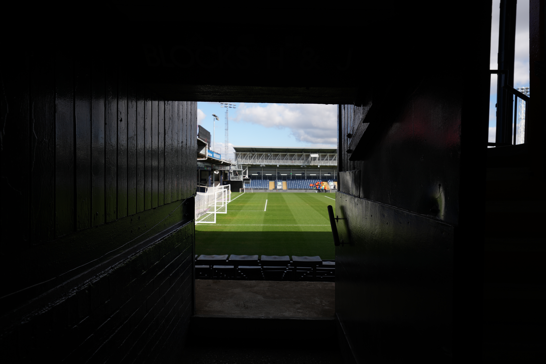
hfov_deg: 73.7
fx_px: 364
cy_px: 182
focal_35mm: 24
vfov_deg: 53.1
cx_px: 273
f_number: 5
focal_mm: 24
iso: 100
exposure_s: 1/500
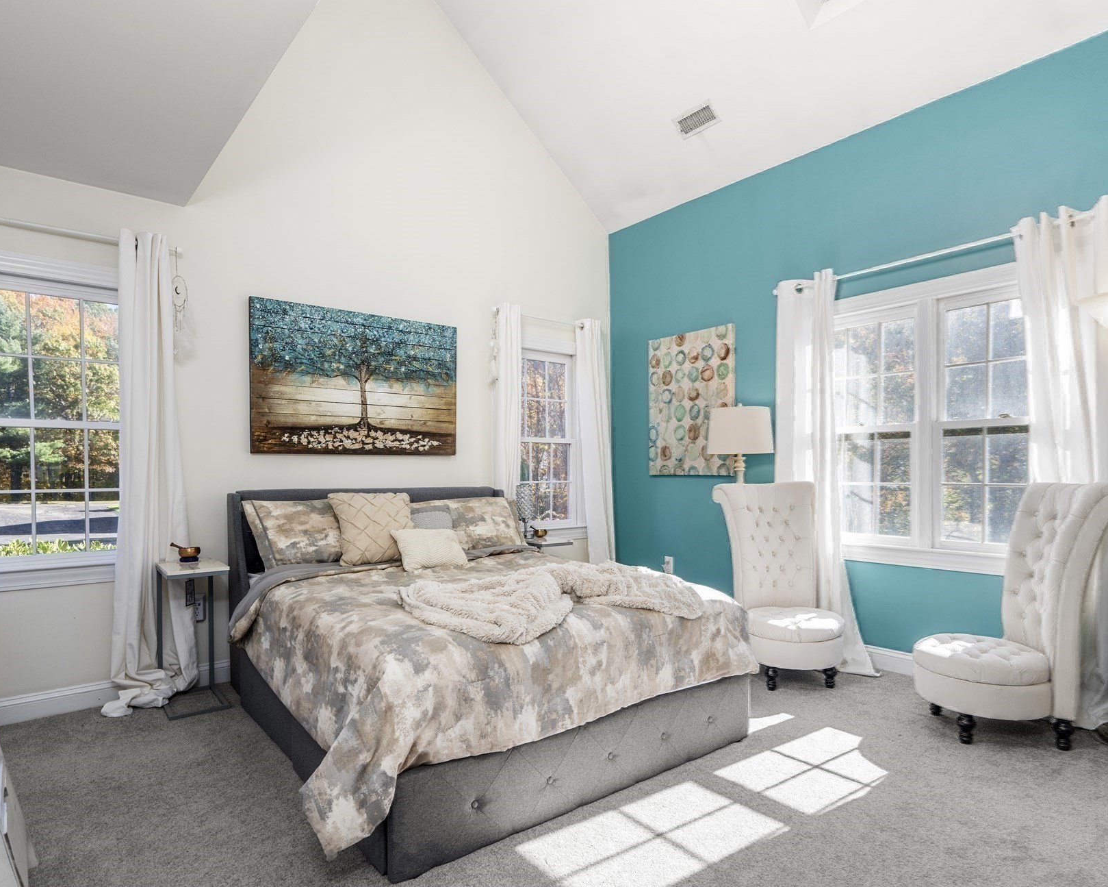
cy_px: 445
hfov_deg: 83.2
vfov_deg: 70.8
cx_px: 594
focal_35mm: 19
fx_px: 623
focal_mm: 16
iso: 320
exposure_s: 1/40
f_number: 7.1
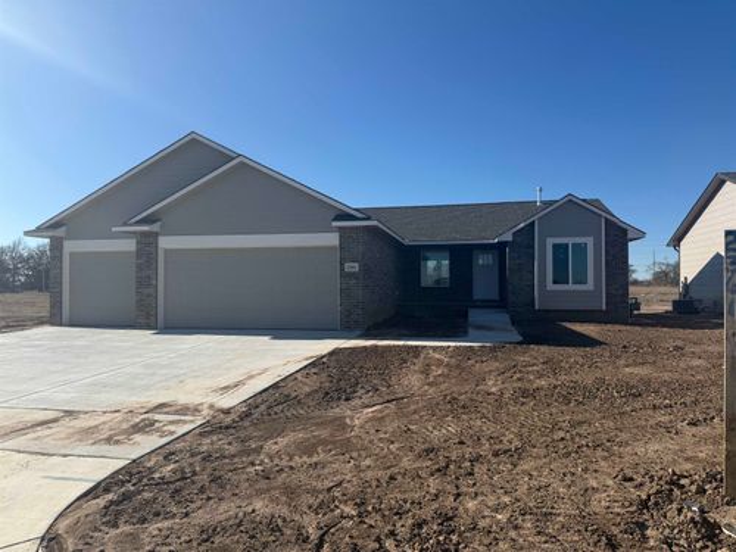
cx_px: 368
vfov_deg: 56.8
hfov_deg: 71.6
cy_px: 276
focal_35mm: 24
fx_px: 510
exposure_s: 1/6173
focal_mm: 6.76
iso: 80
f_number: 1.78
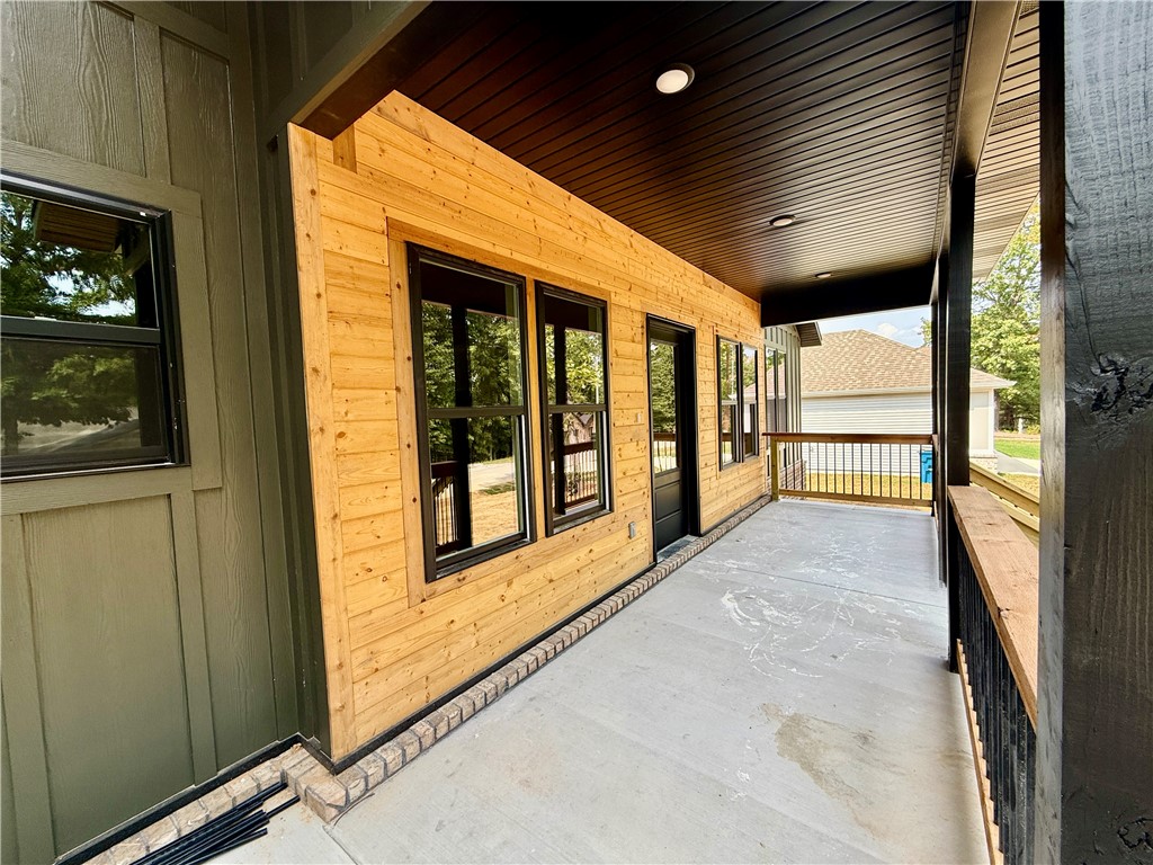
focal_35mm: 14
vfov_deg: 85.7
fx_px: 466
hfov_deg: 102.1
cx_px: 576
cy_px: 432
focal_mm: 2.22
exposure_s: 1/248
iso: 64
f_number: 2.2
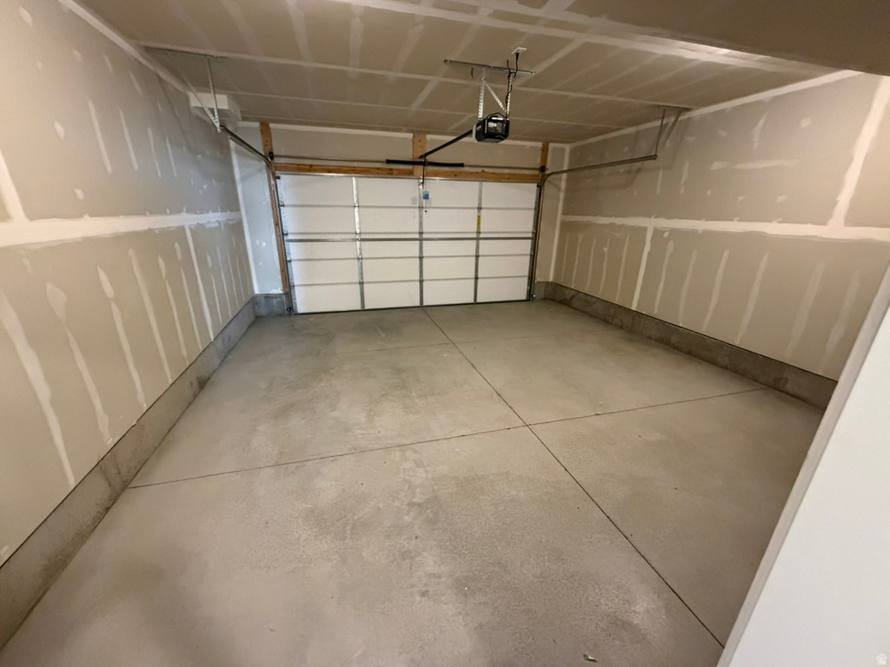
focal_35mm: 14
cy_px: 334
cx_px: 445
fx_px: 360
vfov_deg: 85.7
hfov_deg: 102.1
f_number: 2.2
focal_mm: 2.22
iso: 1000
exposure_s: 1/60
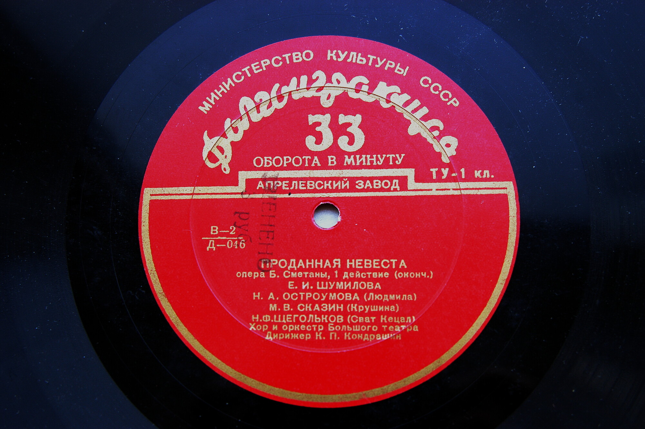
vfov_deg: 25.7
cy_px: 214
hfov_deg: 37.9
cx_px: 322
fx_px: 940
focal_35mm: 52
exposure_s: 1/80
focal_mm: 35
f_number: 4.5
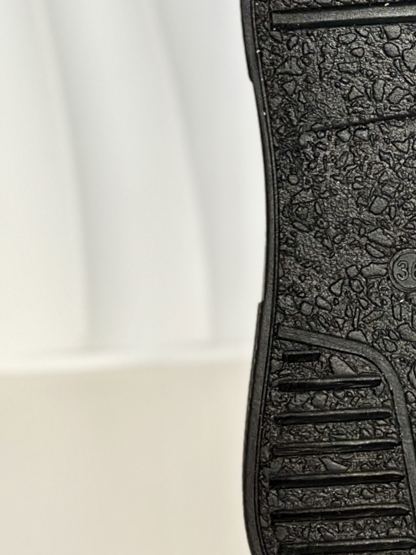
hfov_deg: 10.6
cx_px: 557
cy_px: 65
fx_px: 2196
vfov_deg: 14.3
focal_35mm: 137
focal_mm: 6.86
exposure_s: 1/68
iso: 125
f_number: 1.78
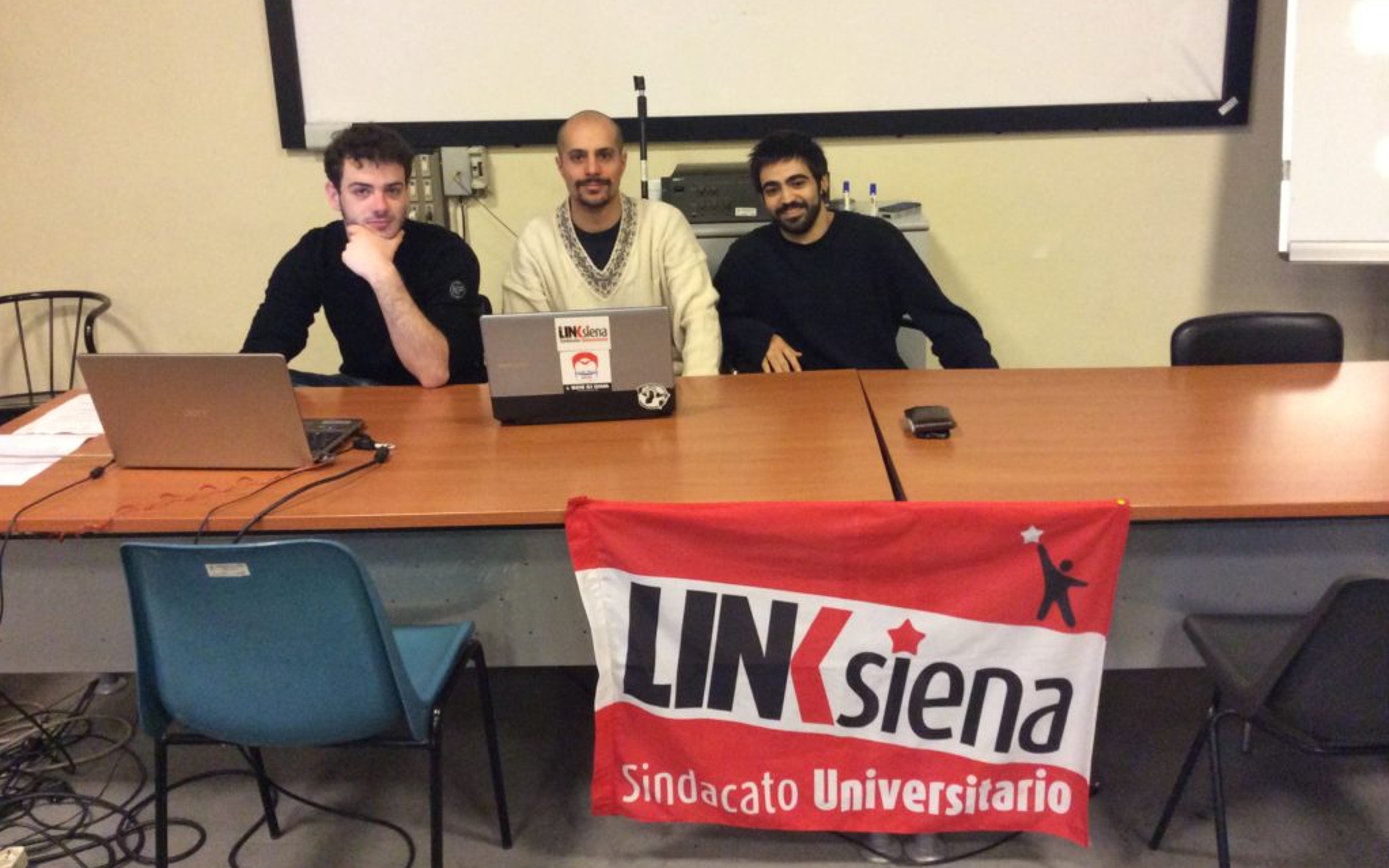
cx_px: 694
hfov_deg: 55.3
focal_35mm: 35
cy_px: 358
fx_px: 1325
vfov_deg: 36.2
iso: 320
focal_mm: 3.3
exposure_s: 1/17
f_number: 2.4
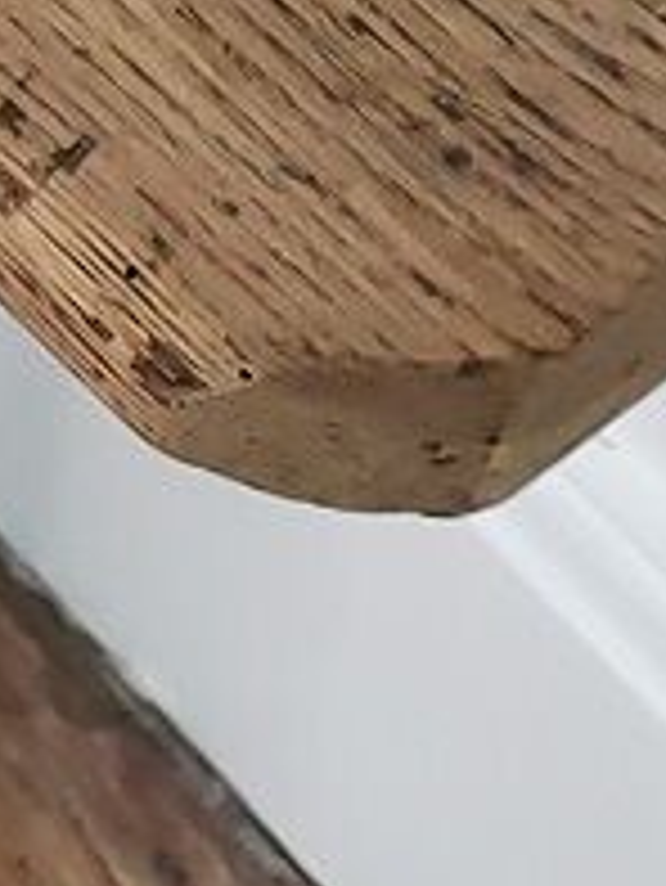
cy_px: -753
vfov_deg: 10.5
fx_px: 4510
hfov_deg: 7.9
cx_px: -864
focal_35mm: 176
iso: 320
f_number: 1.5
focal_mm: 4.3
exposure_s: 1/50
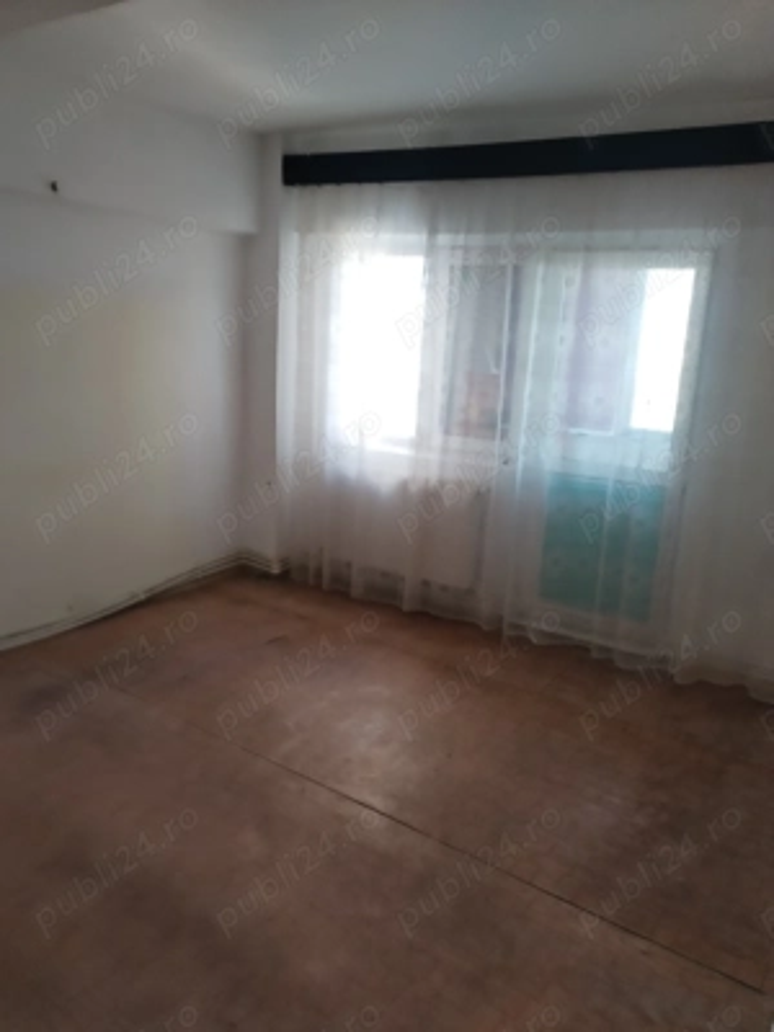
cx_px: 387
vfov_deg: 67.3
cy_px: 516
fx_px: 775
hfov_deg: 53.1
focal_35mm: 26
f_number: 1.8
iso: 295
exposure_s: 1/33.3
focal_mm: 4.75
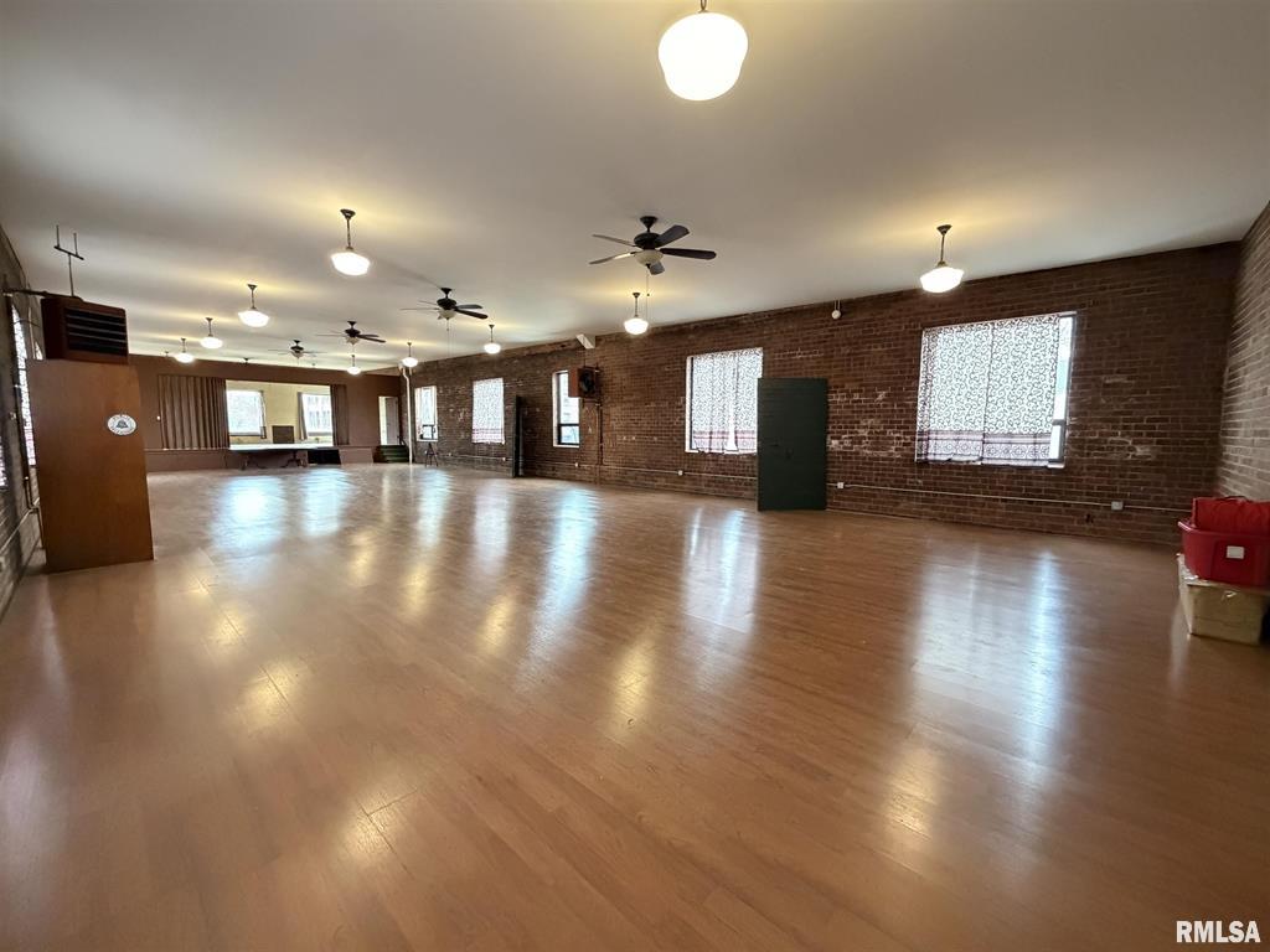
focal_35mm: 14
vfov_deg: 85.7
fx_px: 514
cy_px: 476
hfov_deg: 102.1
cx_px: 635
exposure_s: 1/60
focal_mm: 2.22
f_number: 2.2
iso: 1250
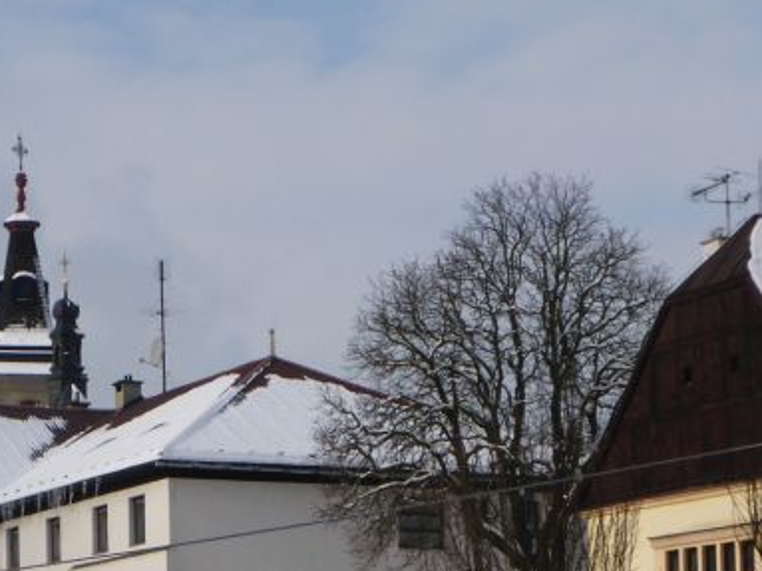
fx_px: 2531
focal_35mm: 115
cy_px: 597
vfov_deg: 12.7
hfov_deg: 17.1
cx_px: 235
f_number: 4.3
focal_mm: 7.8
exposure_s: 1/1000
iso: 100
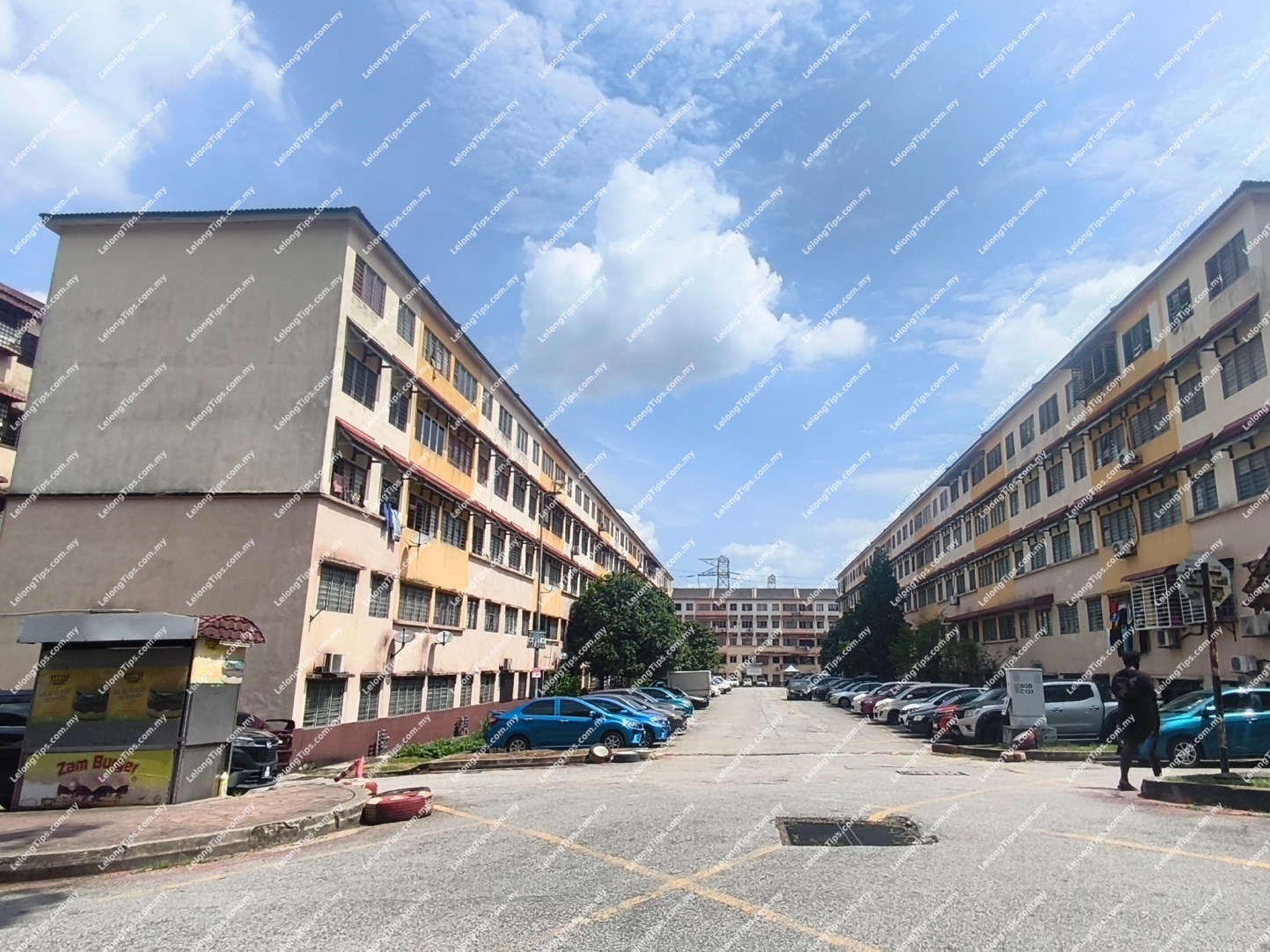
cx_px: 635
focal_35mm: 15
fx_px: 550
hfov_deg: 98.2
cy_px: 476
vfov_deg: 81.7
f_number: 2.2
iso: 50
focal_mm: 1.65
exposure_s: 1/3565
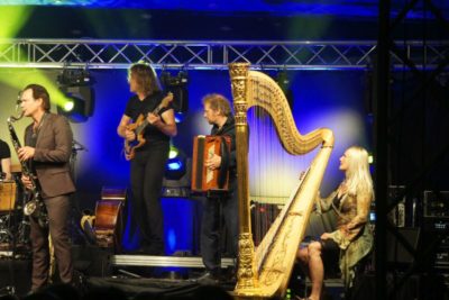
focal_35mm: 135
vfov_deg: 10.2
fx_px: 1684
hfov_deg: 15.2
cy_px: 150
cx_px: 224
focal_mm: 90
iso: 1600
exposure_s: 1/40
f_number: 4
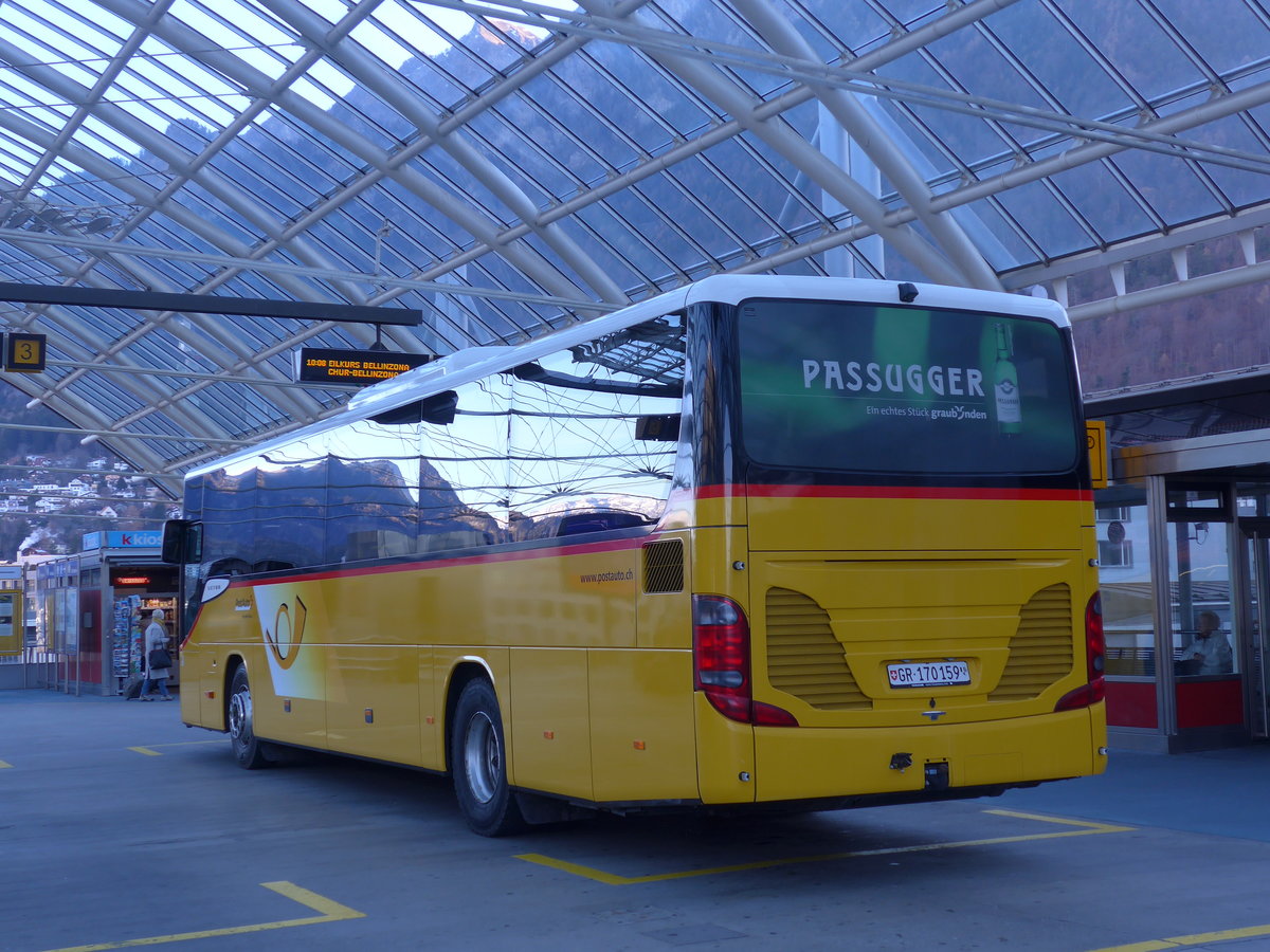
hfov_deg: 38.9
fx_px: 1798
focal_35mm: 49
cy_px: 476
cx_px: 635
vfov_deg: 29.7
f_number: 3.2
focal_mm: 10.1
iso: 80
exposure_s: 1/80
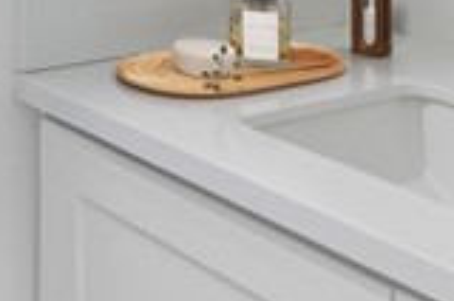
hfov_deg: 22.0
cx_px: -224
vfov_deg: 15.3
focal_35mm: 77
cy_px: -240
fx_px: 969
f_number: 13
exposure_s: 1
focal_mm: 12
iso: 1000
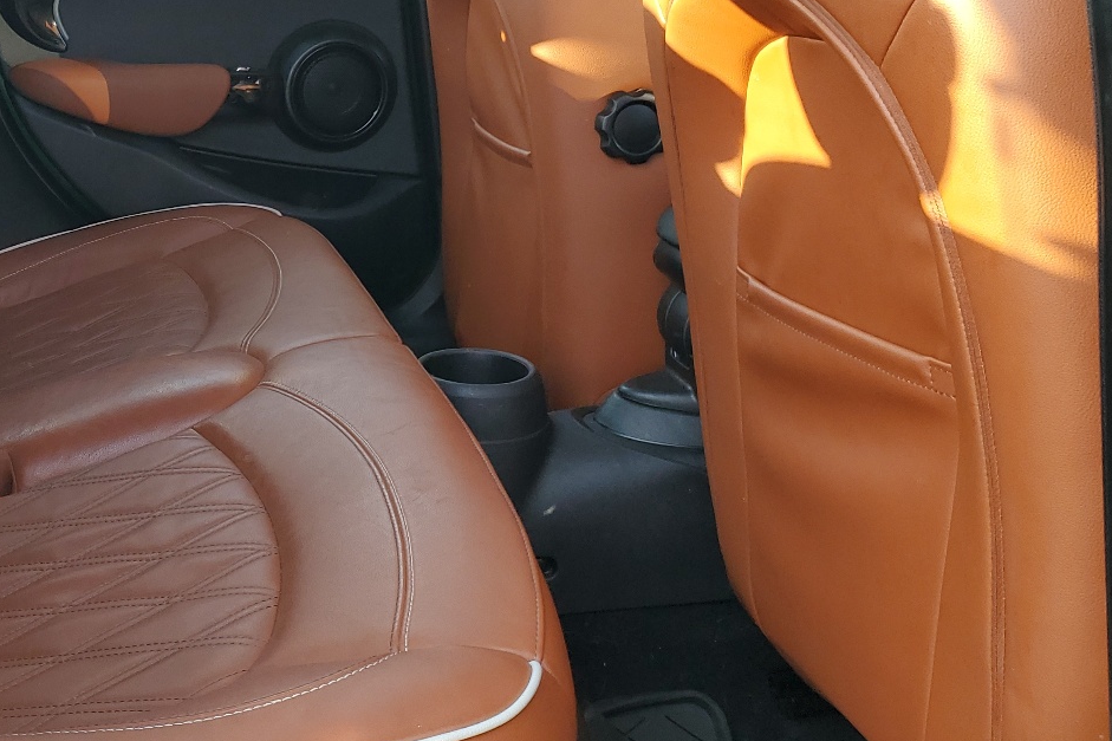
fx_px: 1421
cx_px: 177
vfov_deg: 29.1
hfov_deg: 40.5
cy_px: 267
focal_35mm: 46
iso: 50
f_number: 1.5
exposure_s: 1/167
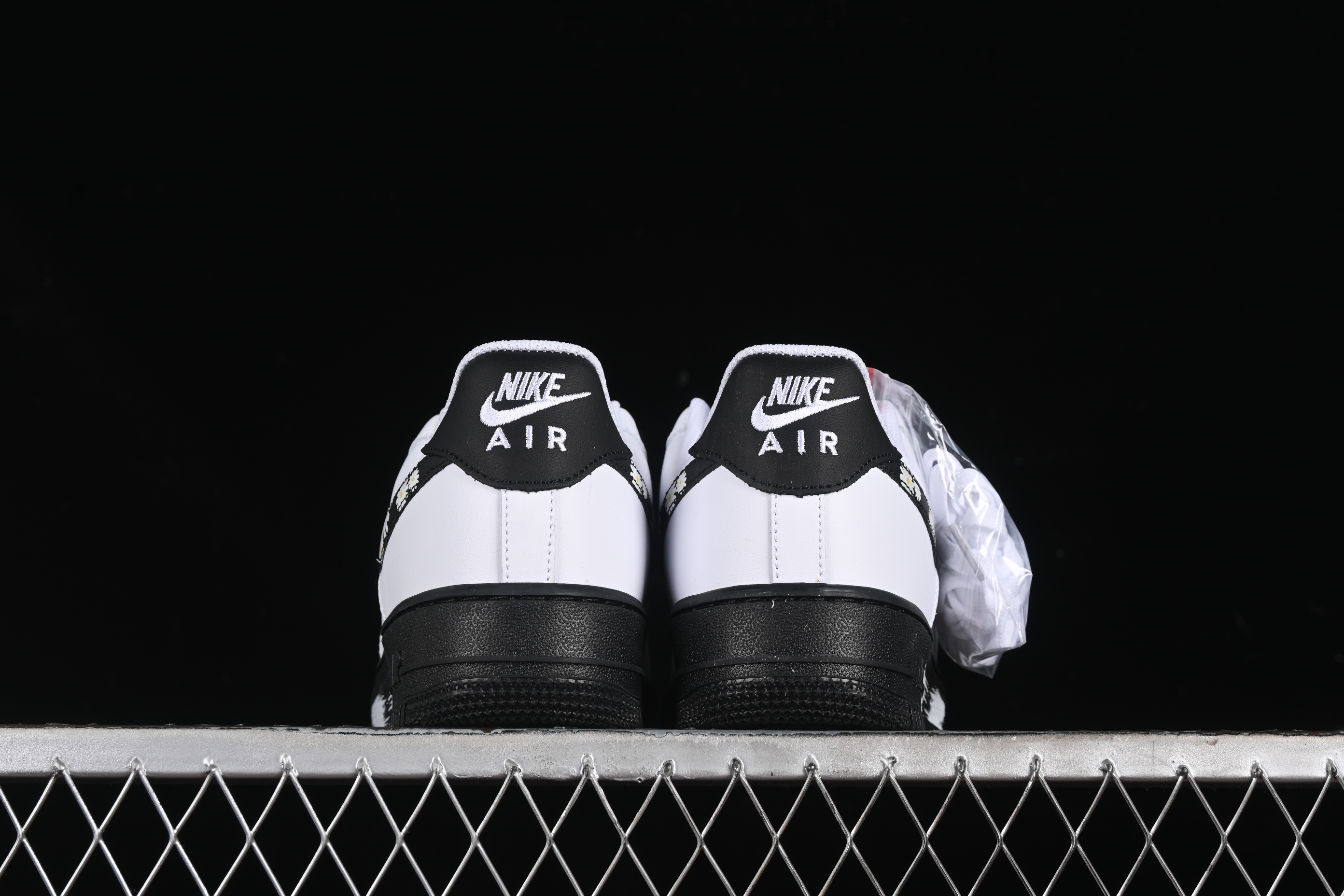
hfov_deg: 27.0
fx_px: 2800
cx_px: 672
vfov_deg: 18.2
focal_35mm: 75
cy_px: 448
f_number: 8
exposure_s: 1/80
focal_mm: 50
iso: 160
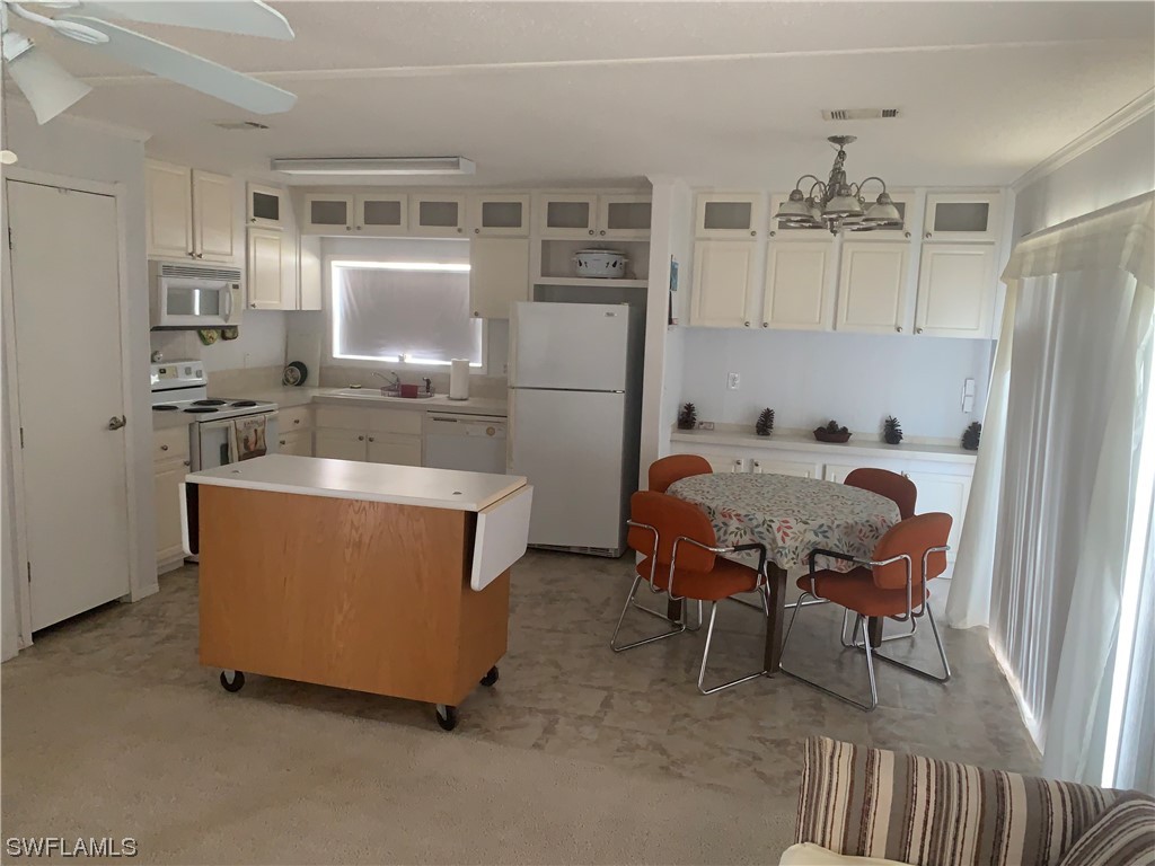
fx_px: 868
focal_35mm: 26
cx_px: 578
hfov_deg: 67.3
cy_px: 433
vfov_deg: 53.1
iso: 250
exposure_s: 1/60
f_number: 1.8
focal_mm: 4.25
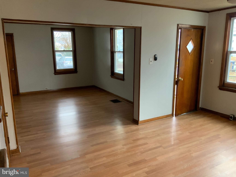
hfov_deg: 61.7
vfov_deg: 48.2
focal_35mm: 29
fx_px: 198
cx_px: 118
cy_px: 88
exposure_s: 1/60
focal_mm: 3
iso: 200
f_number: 1.8
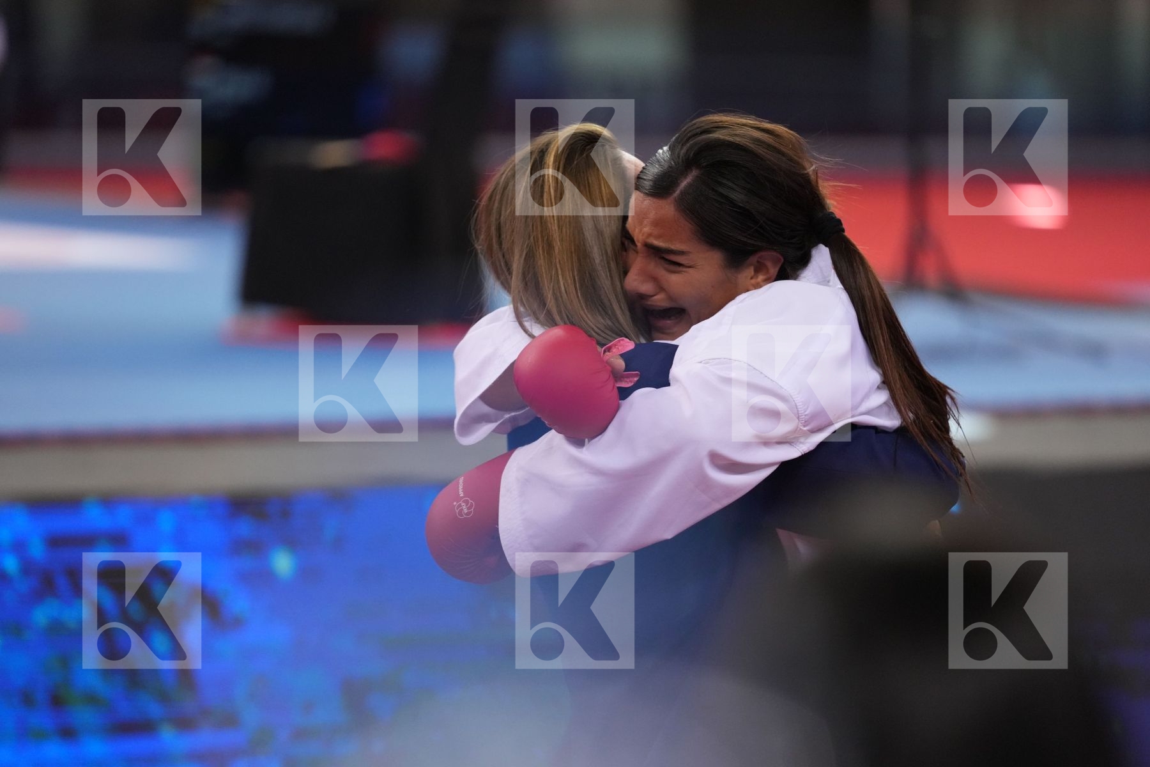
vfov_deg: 6.9
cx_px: 575
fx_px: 6388
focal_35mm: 200
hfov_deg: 10.3
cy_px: 384
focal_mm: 200
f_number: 2.8
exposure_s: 1/1000
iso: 4000
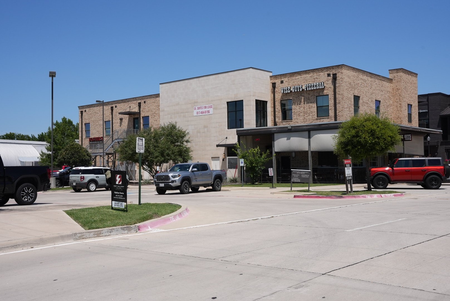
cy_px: 150
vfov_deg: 33.5
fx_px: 500
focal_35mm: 40
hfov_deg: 48.4
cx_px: 225
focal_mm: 40
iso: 1000
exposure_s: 1/2500
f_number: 11
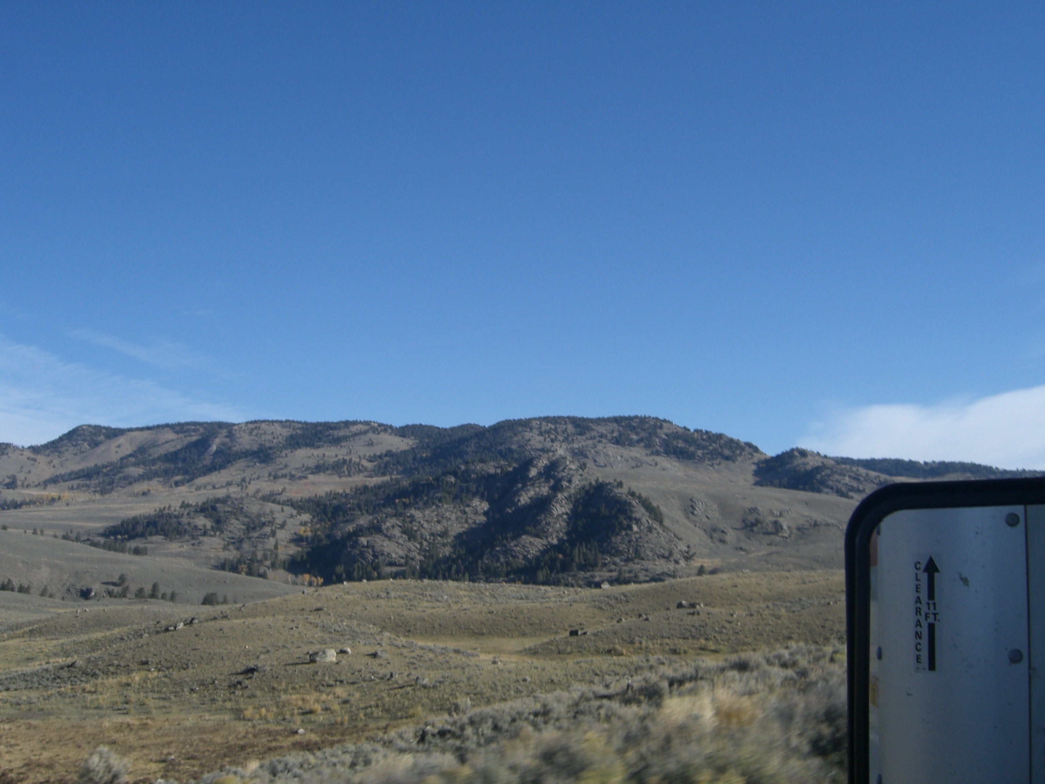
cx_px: 522
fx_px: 1147
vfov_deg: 37.7
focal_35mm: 38
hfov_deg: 49.0
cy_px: 392
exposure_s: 1/200
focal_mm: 7.9
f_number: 8
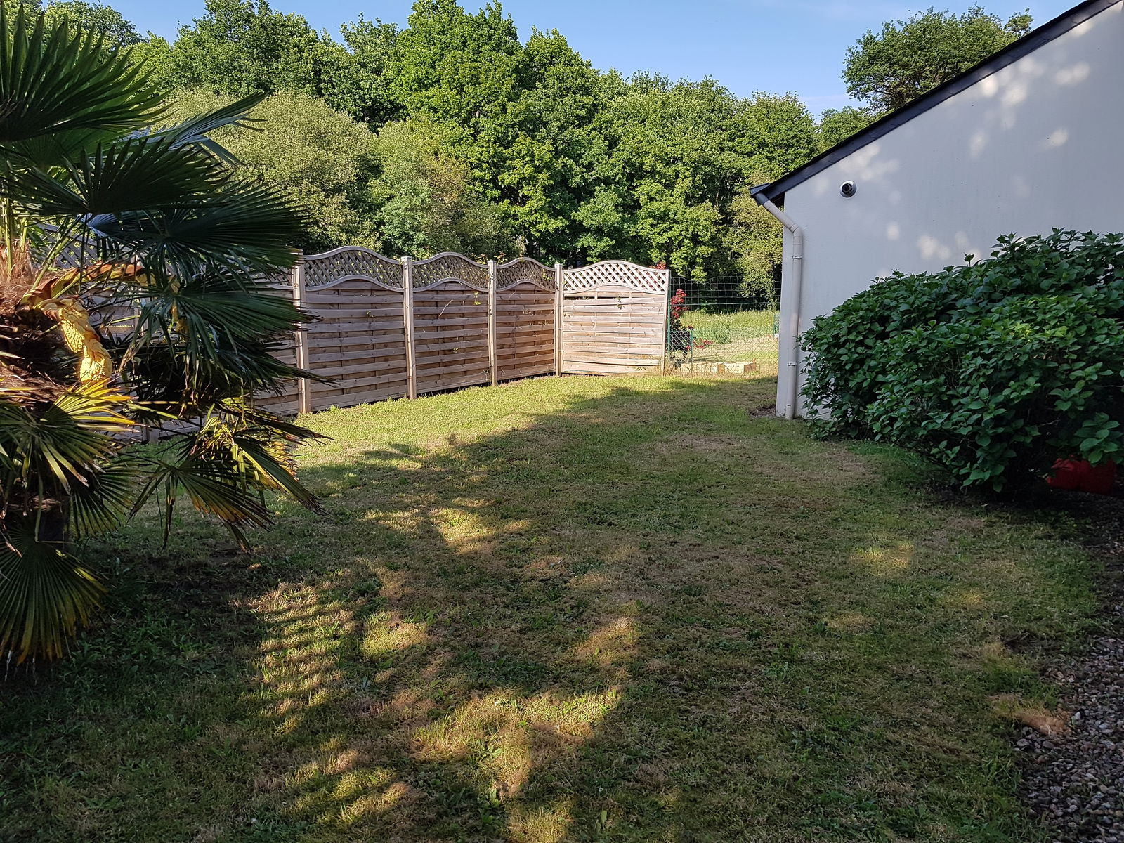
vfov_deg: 53.1
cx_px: 562
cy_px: 422
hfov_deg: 67.3
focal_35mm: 26
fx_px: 844
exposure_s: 1/1348
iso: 50
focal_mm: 4.2
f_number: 1.7
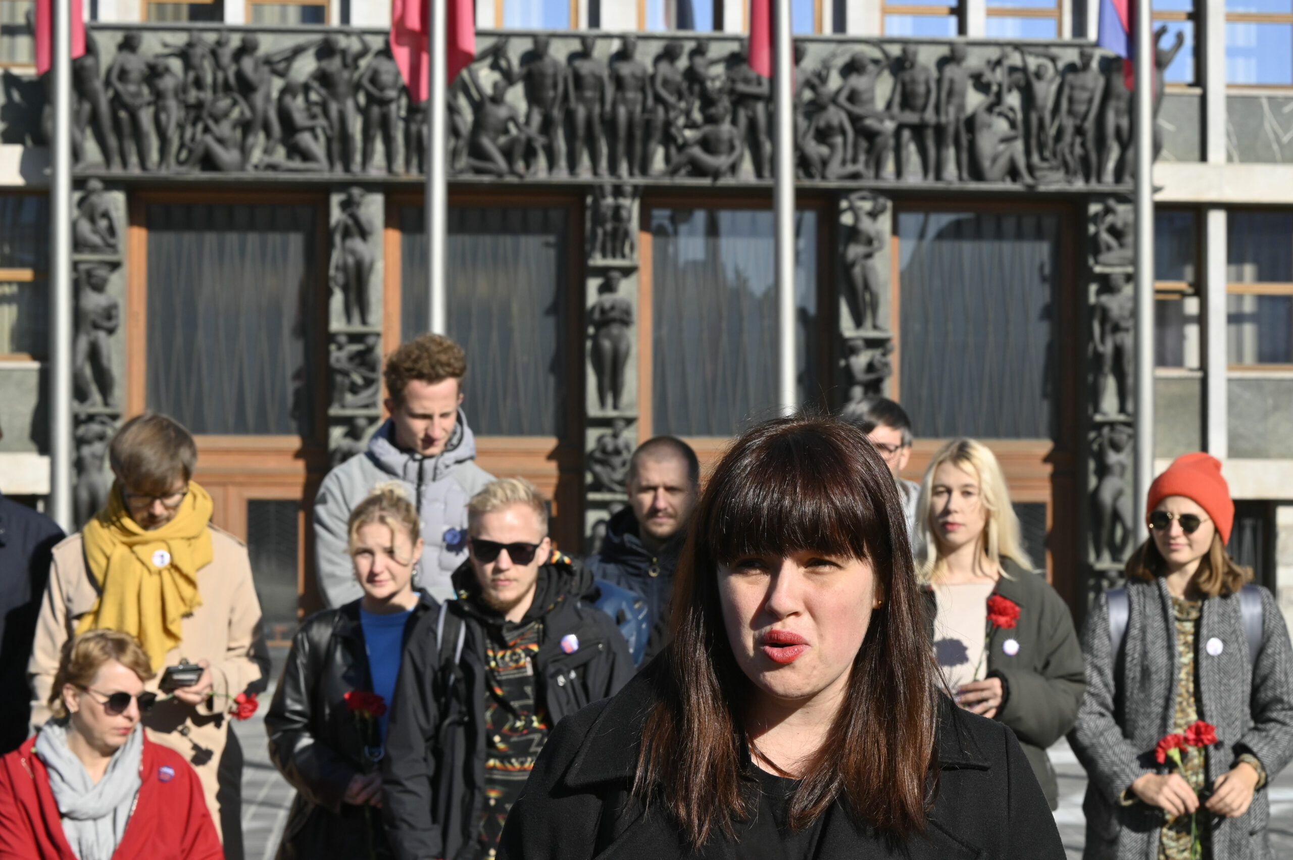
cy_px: 430
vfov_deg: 15.9
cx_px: 646
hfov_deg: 23.7
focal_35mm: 86
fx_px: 3087
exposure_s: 1/640
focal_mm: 86
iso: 500
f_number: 13
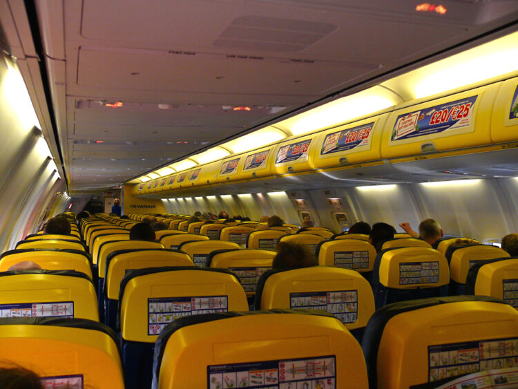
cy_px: 194
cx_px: 259
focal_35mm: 35
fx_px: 524
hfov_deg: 52.6
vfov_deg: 40.7
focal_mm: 7.4
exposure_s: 1/80
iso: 200
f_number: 2.8
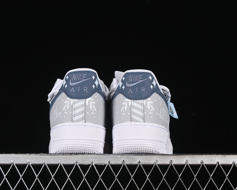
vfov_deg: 18.1
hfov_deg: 22.5
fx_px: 596
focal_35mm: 85
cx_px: 109
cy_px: 95
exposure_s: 1/80
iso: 160
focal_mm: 50
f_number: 8
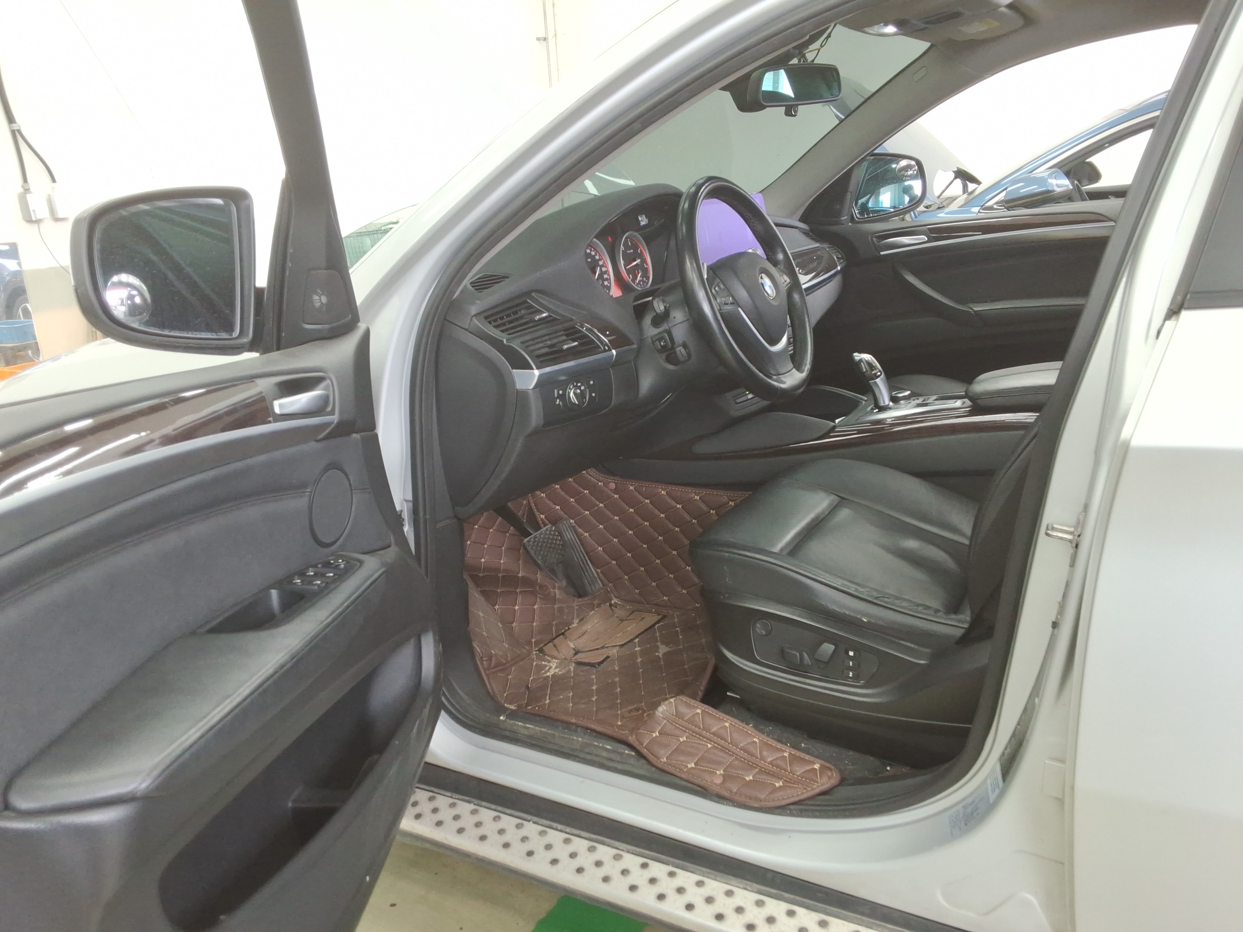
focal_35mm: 28
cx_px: 622
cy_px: 466
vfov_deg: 49.7
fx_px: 1005
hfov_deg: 63.4
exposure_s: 1/40
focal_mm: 2.91
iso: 49
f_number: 1.9
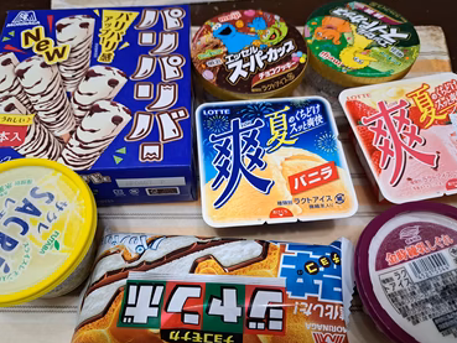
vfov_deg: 53.0
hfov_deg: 67.3
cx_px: 223
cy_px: 183
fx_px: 343
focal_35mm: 26
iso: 250
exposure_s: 1/50
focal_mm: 5.23
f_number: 1.8
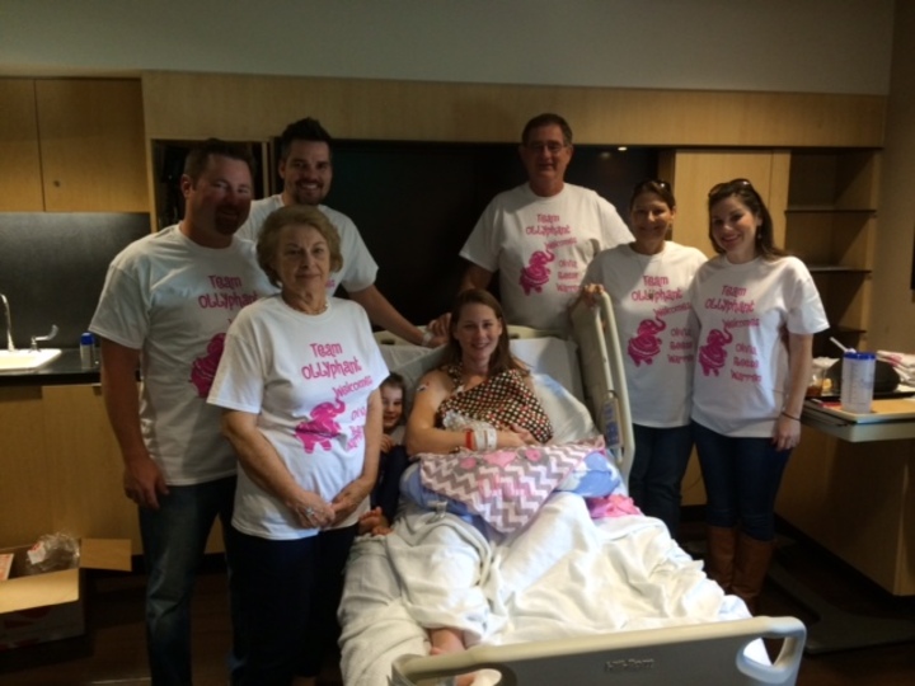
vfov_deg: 46.8
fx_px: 793
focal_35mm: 30
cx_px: 458
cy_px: 343
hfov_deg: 60.0
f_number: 2.2
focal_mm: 4.12
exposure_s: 1/30
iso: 160
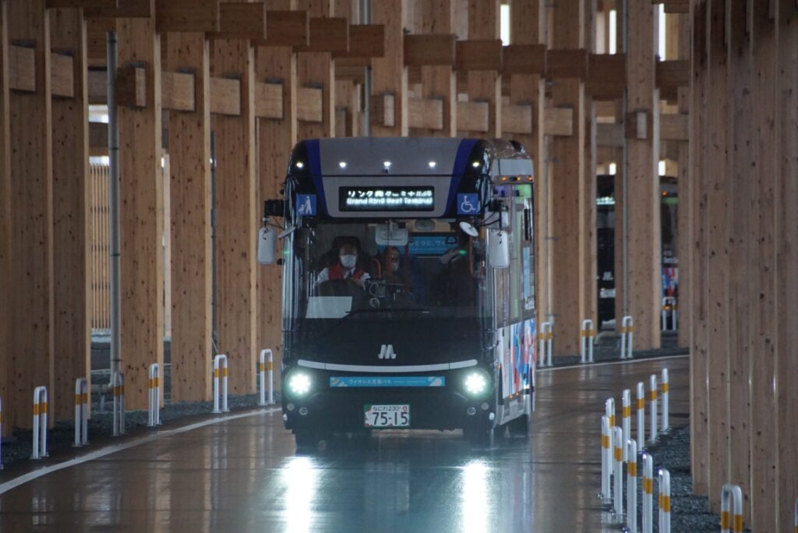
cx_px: 399
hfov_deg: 5.5
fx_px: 8317
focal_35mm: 375
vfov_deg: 3.7
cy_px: 266
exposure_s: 1/250
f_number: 6.3
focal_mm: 250
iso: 3200
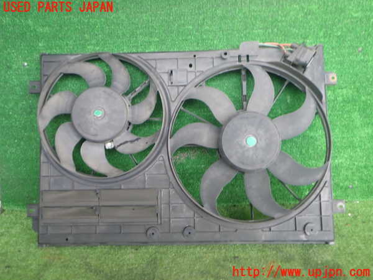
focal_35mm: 30
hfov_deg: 60.0
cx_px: 186
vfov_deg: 46.8
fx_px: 323
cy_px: 140
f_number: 2.3
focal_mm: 5.4
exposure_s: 1/30
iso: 200
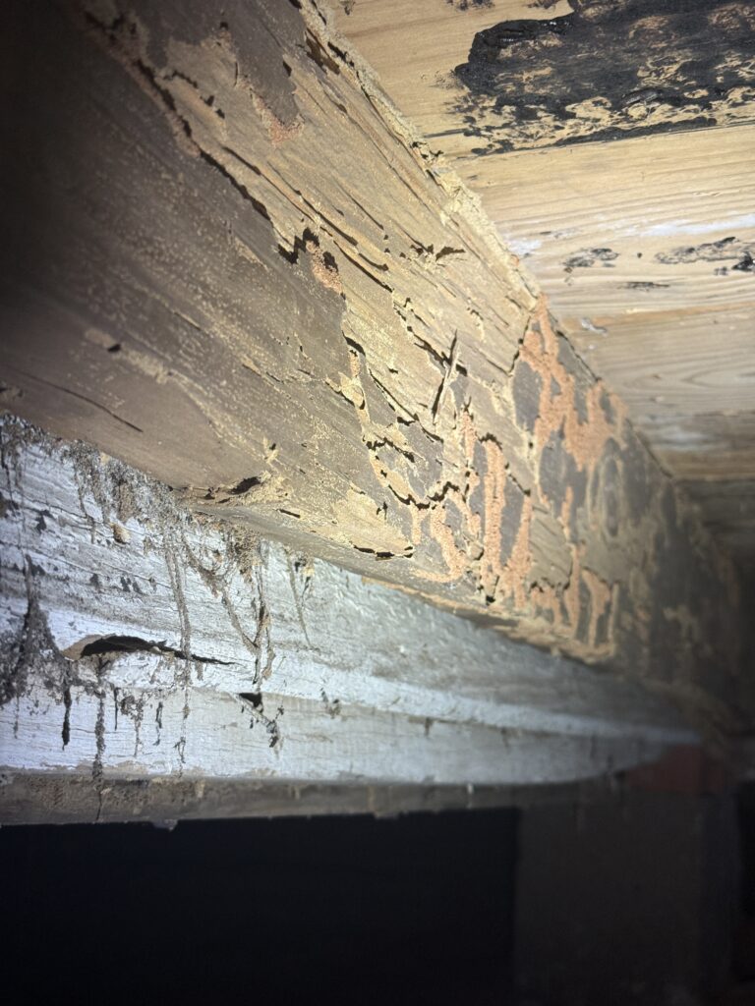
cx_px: 378
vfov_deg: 39.7
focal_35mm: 48
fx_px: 1396
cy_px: 503
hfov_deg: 30.3
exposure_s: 1/60
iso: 125
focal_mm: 6.76
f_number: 1.78
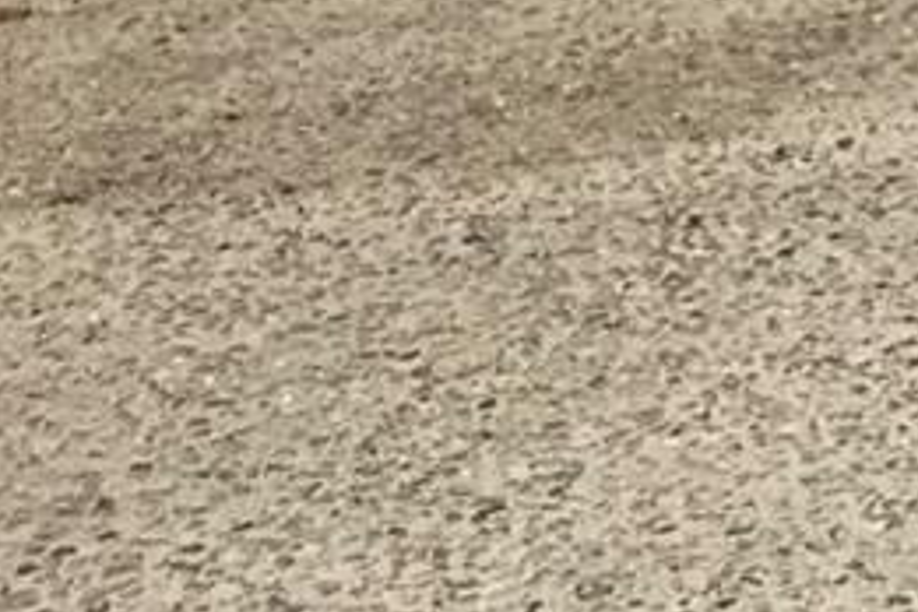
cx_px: 2515
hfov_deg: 10.0
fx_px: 4258
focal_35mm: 167
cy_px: -1147
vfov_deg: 7.4
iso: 20
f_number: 1.8
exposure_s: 1/3195
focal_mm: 3.99
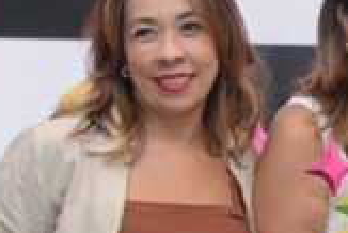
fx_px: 1325
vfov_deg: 10.0
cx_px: 483
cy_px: 164
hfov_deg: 14.2
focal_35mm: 137
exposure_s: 1/160
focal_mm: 29
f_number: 6.3
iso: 2000
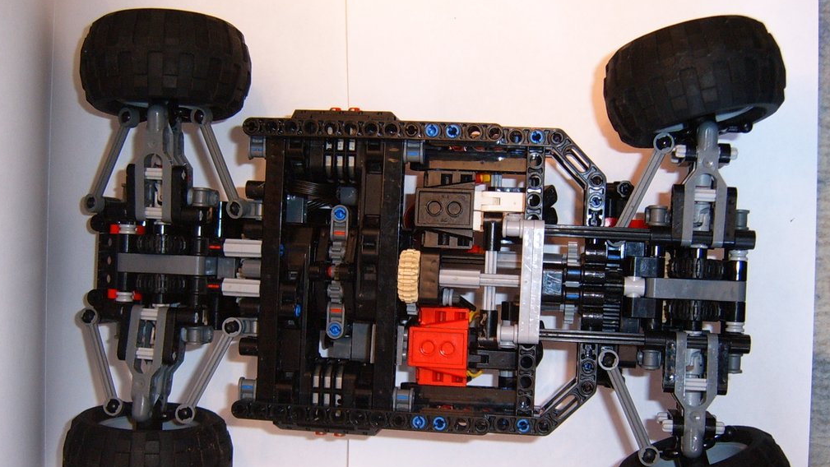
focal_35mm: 42
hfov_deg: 48.3
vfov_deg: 28.3
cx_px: 410
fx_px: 925
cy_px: 294
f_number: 2.8
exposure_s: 1/30
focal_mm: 5.8
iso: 141
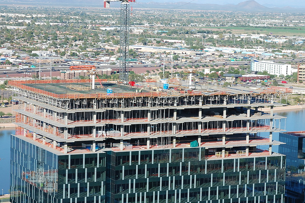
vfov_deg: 12.9
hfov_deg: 19.3
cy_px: 102
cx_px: 154
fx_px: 898
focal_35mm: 106
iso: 220
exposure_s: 1/250
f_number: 10
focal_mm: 70
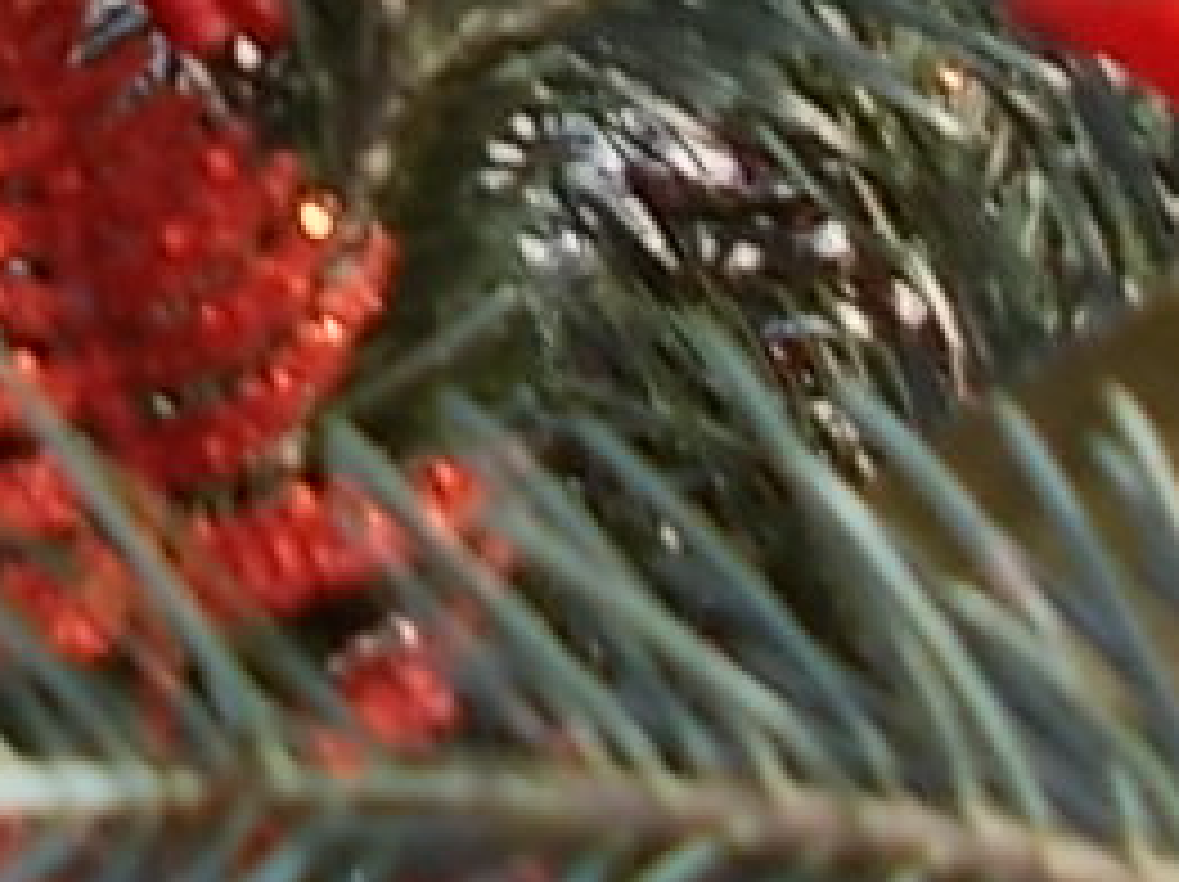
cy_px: -1274
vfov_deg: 8.5
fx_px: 5410
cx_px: -842
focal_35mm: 159
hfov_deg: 11.6
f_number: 3.2
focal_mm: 4.6
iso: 80
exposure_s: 1/400
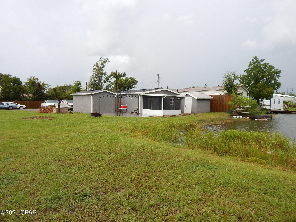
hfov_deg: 76.4
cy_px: 111
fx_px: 188
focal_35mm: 22
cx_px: 148
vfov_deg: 61.1
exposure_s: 1/640
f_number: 3
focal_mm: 4
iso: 125
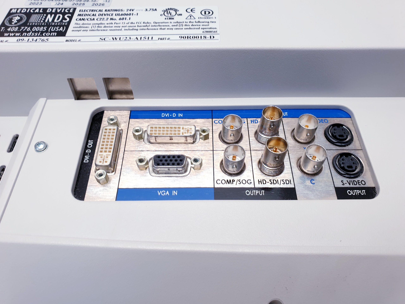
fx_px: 304
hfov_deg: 67.3
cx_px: 202
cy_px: 152
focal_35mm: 26
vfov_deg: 53.1
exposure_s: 1/50
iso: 50
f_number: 2.4
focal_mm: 4.3
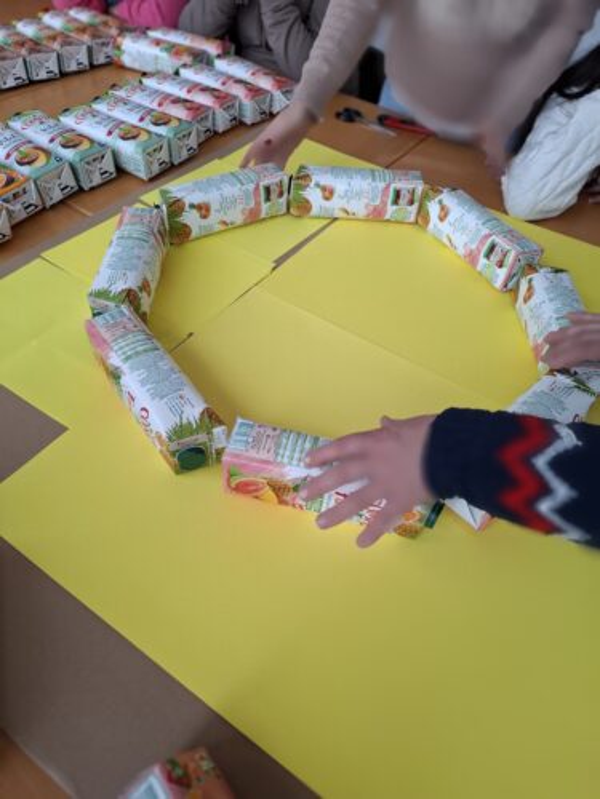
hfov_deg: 58.9
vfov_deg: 73.9
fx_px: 532
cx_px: 300
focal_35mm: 23
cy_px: 400
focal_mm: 5.54
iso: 125
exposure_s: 1/100
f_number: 1.8
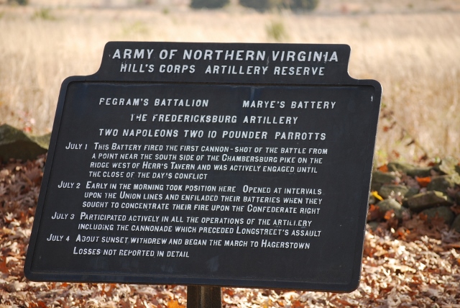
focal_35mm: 150
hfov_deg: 13.7
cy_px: 154
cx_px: 230
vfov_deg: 9.2
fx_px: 1918
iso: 200
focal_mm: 100
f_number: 4.5
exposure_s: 1/200
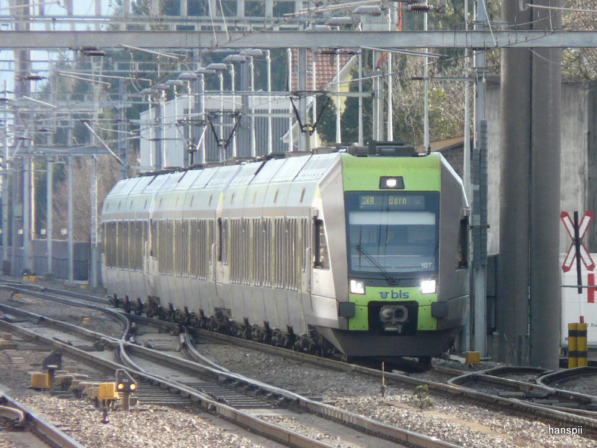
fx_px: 8692
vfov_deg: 3.0
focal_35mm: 504
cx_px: 298
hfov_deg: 3.9
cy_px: 224
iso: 200
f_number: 4.2
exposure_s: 1/250
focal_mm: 82.8
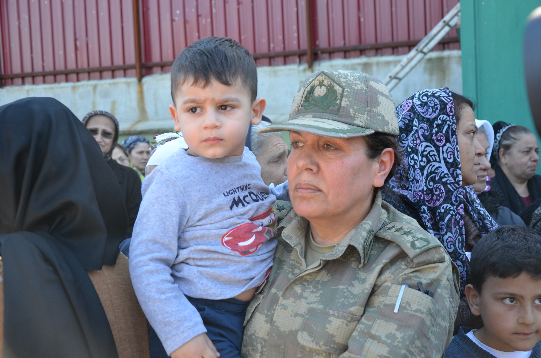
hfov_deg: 43.7
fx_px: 675
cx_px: 270
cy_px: 179
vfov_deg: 29.7
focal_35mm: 45
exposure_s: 1/100
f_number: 5
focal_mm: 30
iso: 200
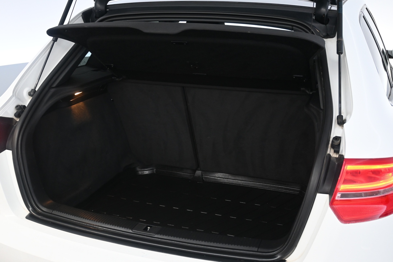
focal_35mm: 41
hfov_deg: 47.2
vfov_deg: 32.4
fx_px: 450
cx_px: 196
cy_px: 131
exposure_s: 1/40
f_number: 4.5
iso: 1100
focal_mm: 27.5
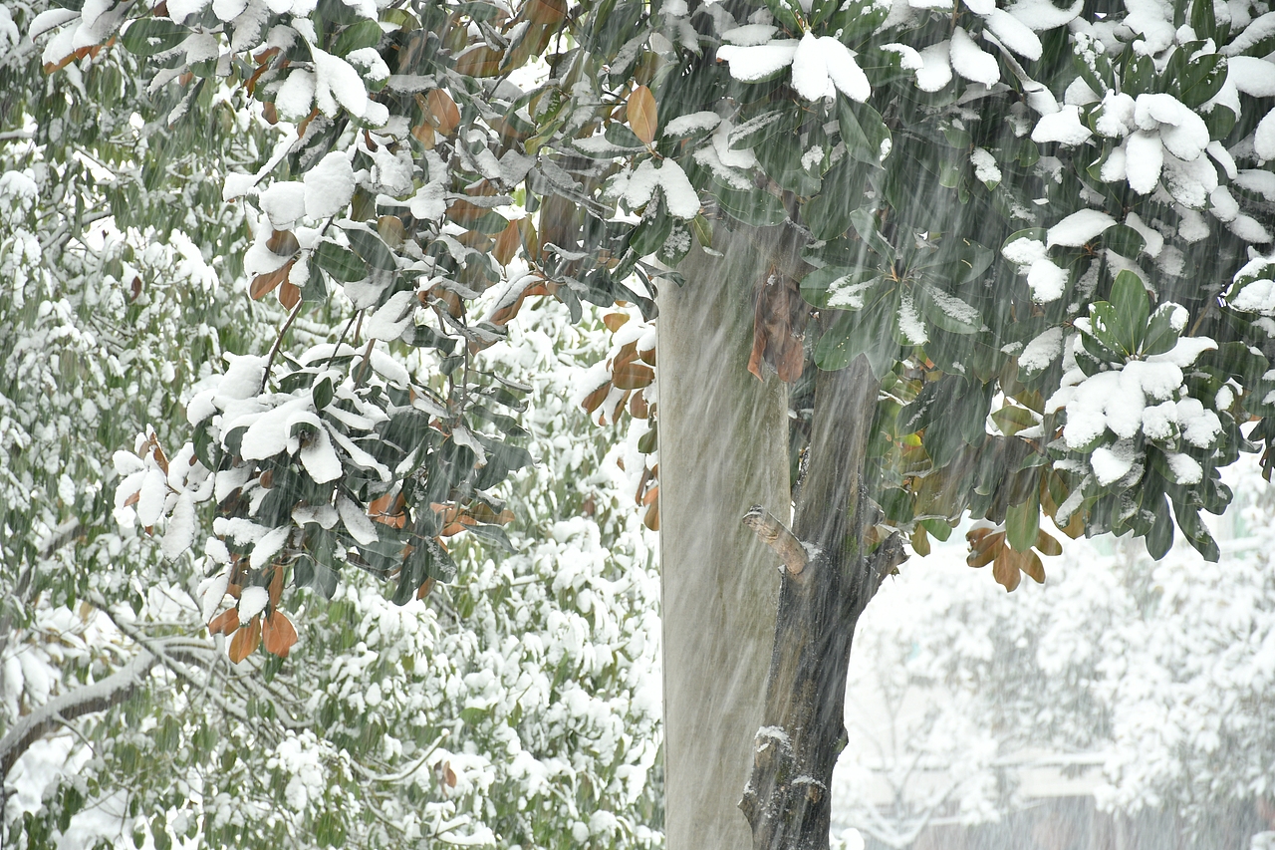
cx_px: 638
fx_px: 6161
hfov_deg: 11.8
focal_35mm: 174
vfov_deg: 7.9
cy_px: 425
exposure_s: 1/13
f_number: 5.6
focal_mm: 116
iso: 200
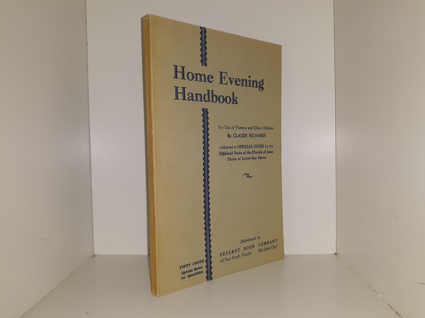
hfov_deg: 63.4
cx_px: 212
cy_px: 159
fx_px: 344
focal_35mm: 28
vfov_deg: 49.7
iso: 40
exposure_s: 1/219
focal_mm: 3.7
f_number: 1.7
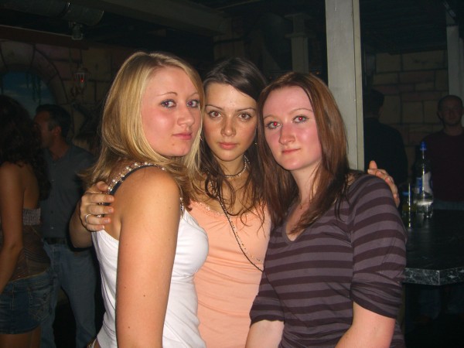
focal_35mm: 38
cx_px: 232
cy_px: 174
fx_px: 509
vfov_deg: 37.7
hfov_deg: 49.0
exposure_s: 1/60
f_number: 2.8
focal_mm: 7.9
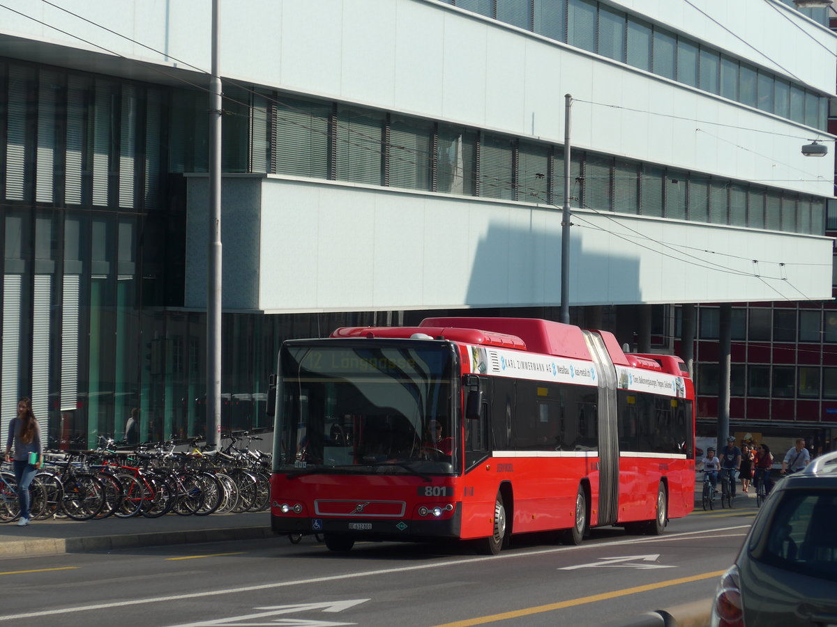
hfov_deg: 14.9
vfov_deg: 11.2
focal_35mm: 132
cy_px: 314
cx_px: 418
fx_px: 3192
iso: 80
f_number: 5.3
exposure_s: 1/500
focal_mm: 25.7
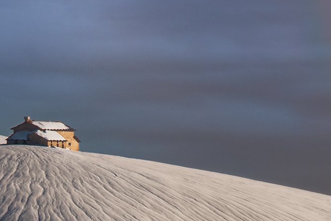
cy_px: 254
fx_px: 10941
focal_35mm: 1190
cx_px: 131
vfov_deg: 1.2
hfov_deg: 1.7
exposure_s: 1/500
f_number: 11
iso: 100
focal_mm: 400
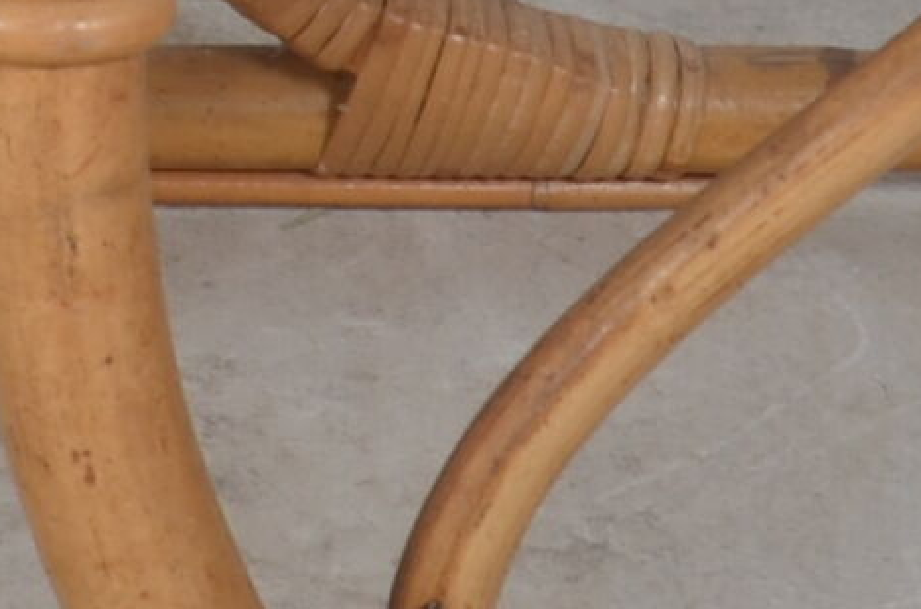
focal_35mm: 285
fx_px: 7274
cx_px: -337
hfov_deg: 7.2
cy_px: -400
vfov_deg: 4.8
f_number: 14
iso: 100
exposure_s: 1/125
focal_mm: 24
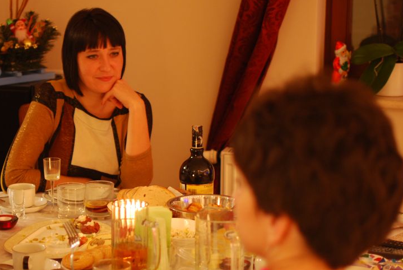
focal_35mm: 85
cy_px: 172
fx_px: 951
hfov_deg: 23.7
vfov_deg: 16.1
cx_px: 113
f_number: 1.8
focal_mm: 35
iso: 400
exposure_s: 1/15
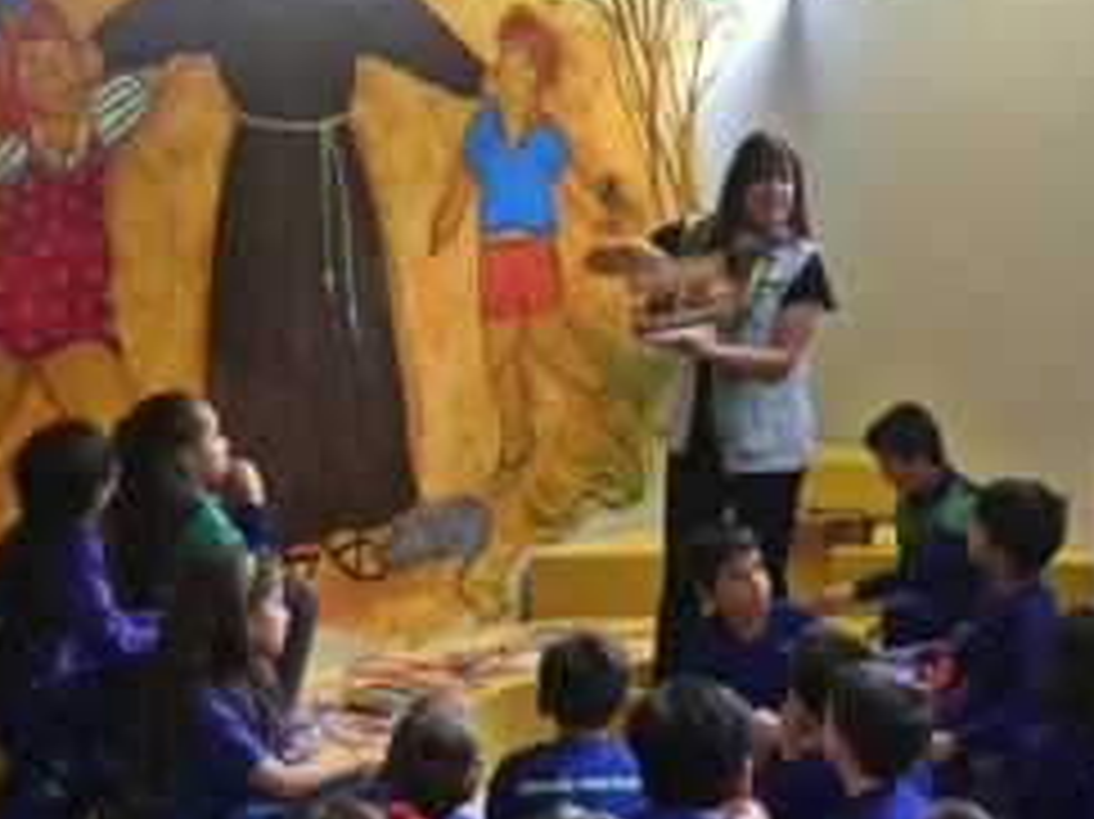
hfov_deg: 31.0
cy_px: 414
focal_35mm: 62
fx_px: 1958
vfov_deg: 23.6
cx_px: 698
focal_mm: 4.15
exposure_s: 1/30
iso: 50
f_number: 2.2
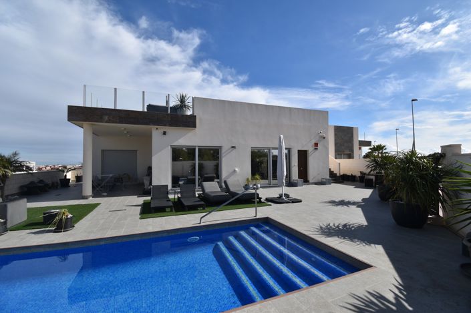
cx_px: 236
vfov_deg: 77.2
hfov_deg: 100.4
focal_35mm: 15
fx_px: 196
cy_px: 156
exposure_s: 1/320
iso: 100
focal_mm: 10
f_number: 9
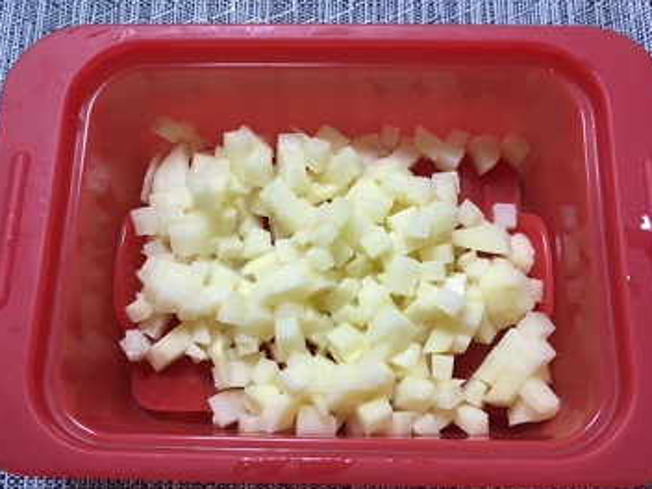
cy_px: 272
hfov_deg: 55.3
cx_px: 333
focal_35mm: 33
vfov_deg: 42.9
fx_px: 622
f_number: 2.2
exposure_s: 1/30
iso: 80
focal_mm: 4.15
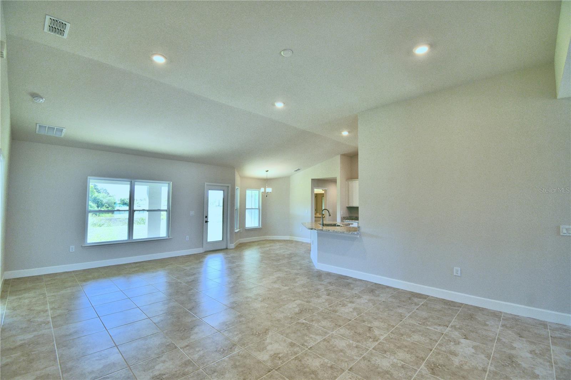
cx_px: 286
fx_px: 238
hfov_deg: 100.4
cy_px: 190
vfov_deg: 77.3
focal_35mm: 15
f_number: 4.5
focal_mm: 10
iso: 250
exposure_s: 1/125
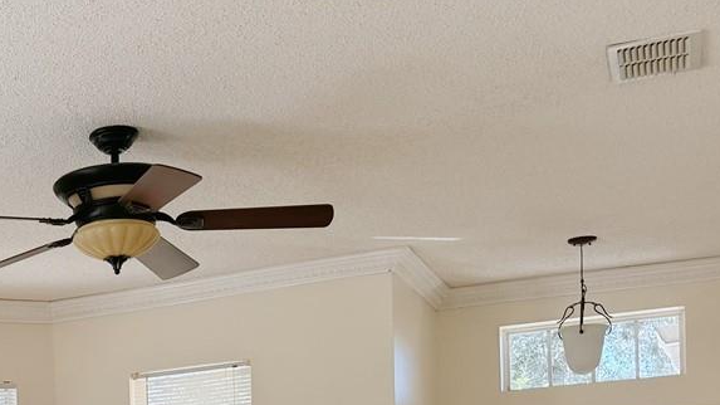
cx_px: -8
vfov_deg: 15.2
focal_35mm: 73
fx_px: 1393
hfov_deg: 27.3
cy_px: 629
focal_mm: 6.76
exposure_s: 1/222
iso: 64
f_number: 1.78
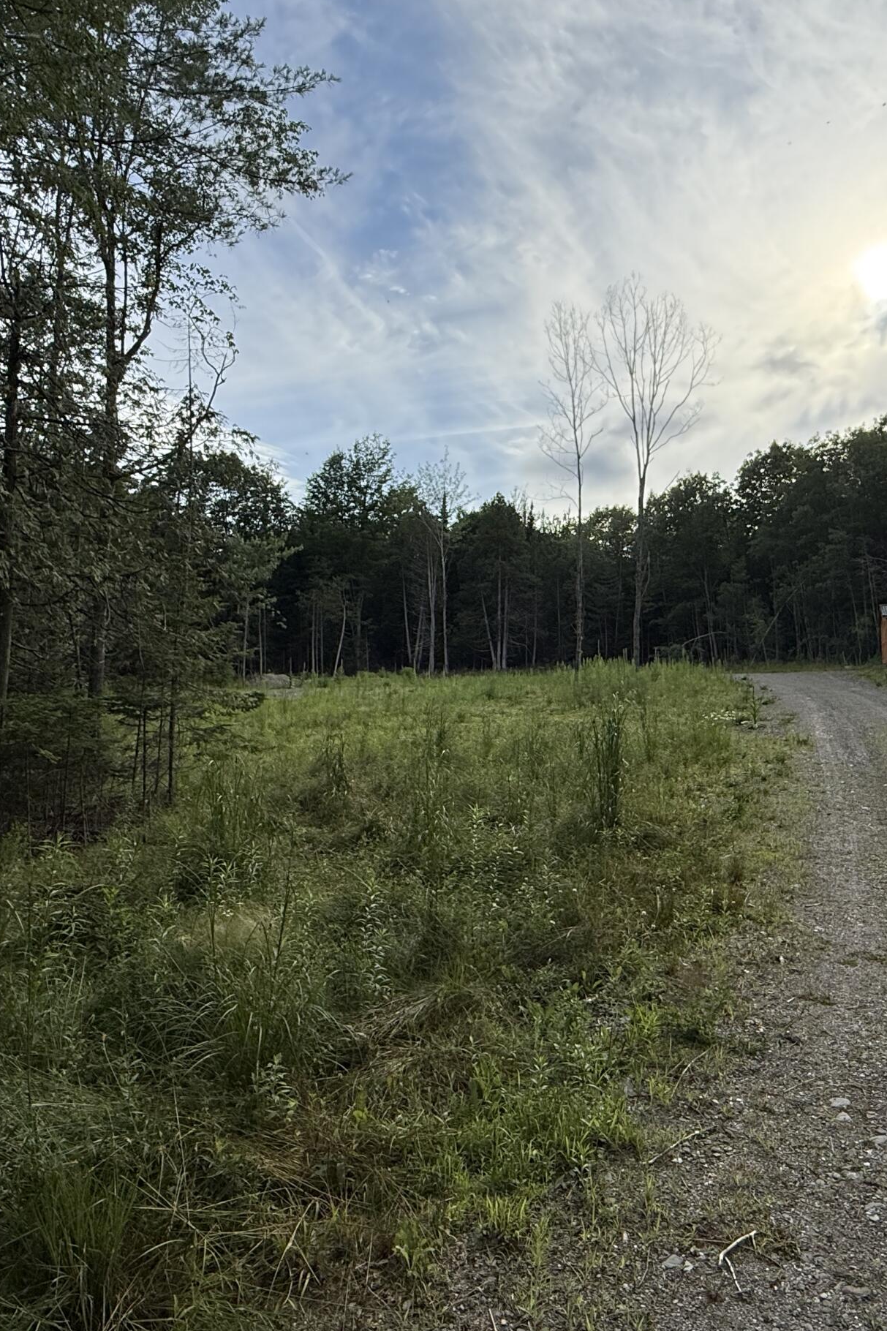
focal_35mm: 24
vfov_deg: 73.7
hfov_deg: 52.8
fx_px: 887
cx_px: 528
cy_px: 629
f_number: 2.2
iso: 64
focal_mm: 2.22
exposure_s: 1/2410
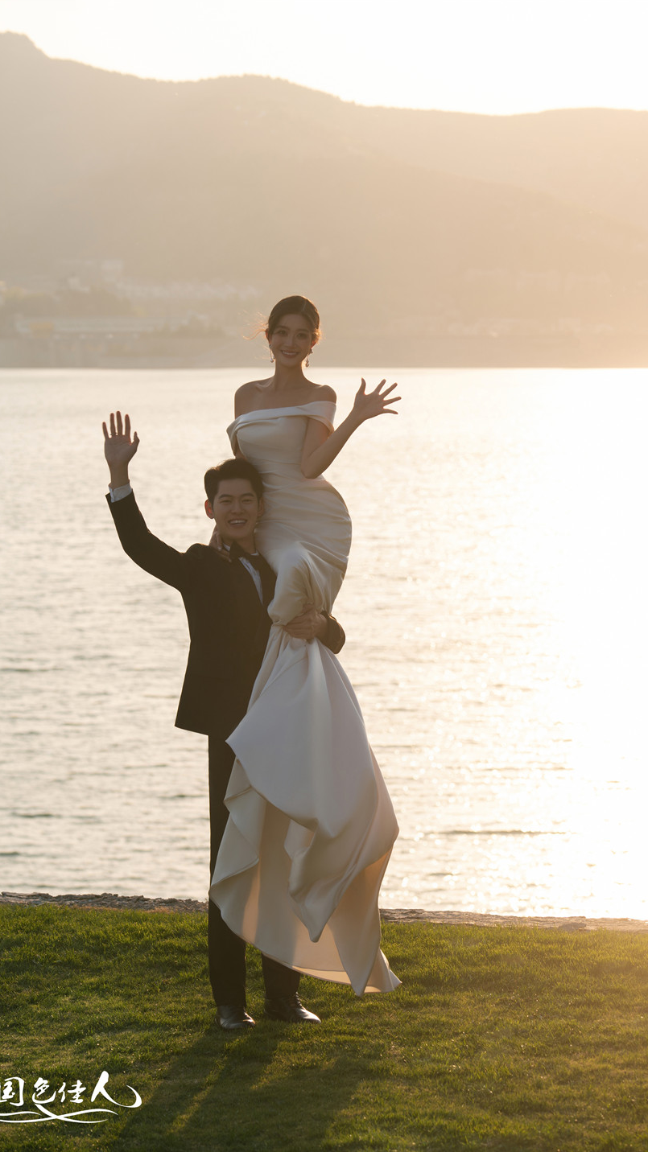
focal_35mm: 119
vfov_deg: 18.0
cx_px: 333
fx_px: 3637
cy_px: 574
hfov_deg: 10.2
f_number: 5.6
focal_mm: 113
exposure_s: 1/320
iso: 80
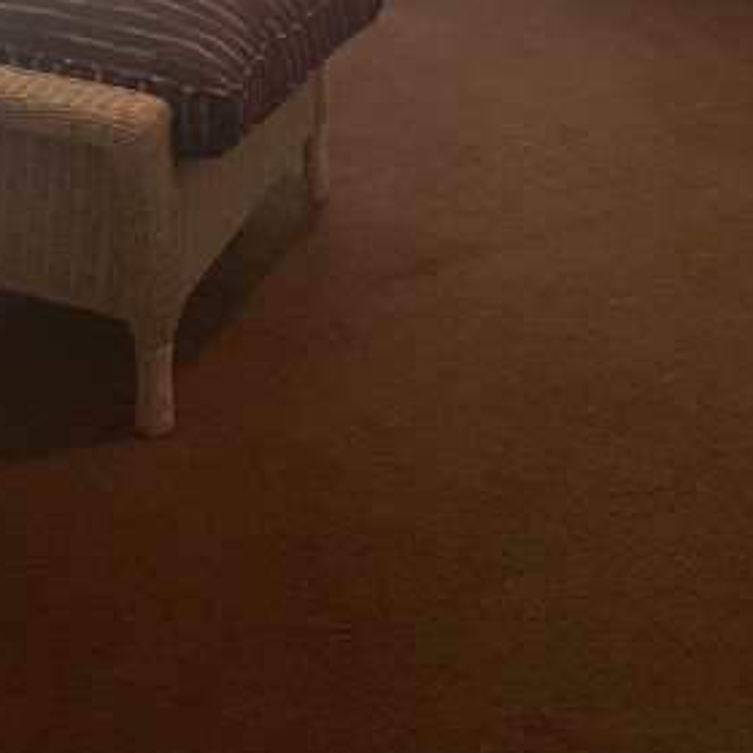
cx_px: 200
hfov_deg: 18.4
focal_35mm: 94
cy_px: -200
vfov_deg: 17.4
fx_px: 2313
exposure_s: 1/60
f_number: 1.8
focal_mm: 3
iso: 80
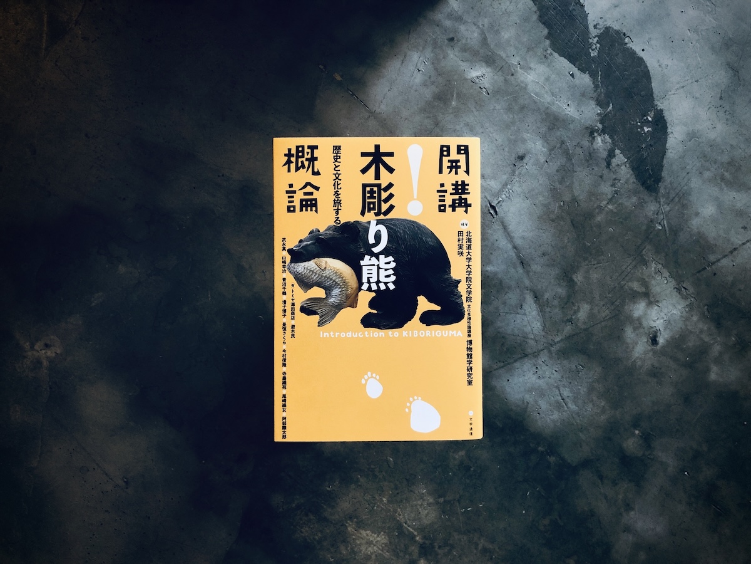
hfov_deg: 63.4
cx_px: 376
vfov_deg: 49.7
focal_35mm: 28
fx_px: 607
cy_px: 282
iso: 40
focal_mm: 3.99
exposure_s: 1/30
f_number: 1.8
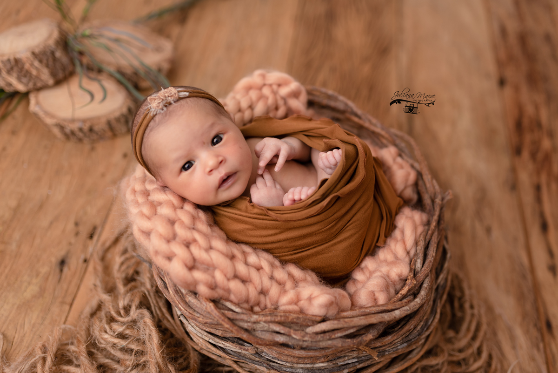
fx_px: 543
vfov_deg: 37.9
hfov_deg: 54.4
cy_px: 186
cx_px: 279
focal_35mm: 35
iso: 160
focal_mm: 35
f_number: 2
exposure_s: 1/160
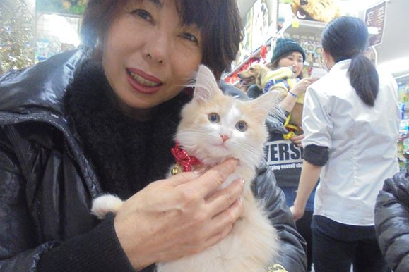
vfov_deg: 46.4
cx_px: 204
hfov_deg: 65.5
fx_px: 318
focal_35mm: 28
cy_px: 145
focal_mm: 4.6
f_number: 3.5
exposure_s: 1/30
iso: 800
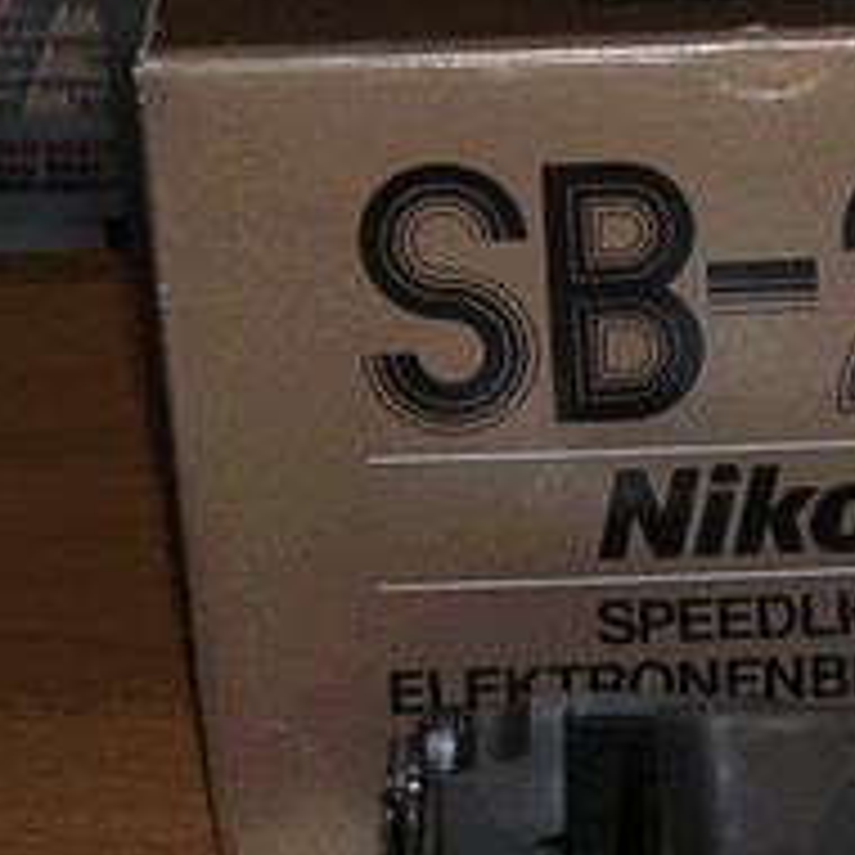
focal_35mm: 146
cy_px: 788
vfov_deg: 11.9
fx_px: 4080
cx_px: 963
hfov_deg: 11.8
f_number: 3.1
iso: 50
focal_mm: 7.5
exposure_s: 1/60.1
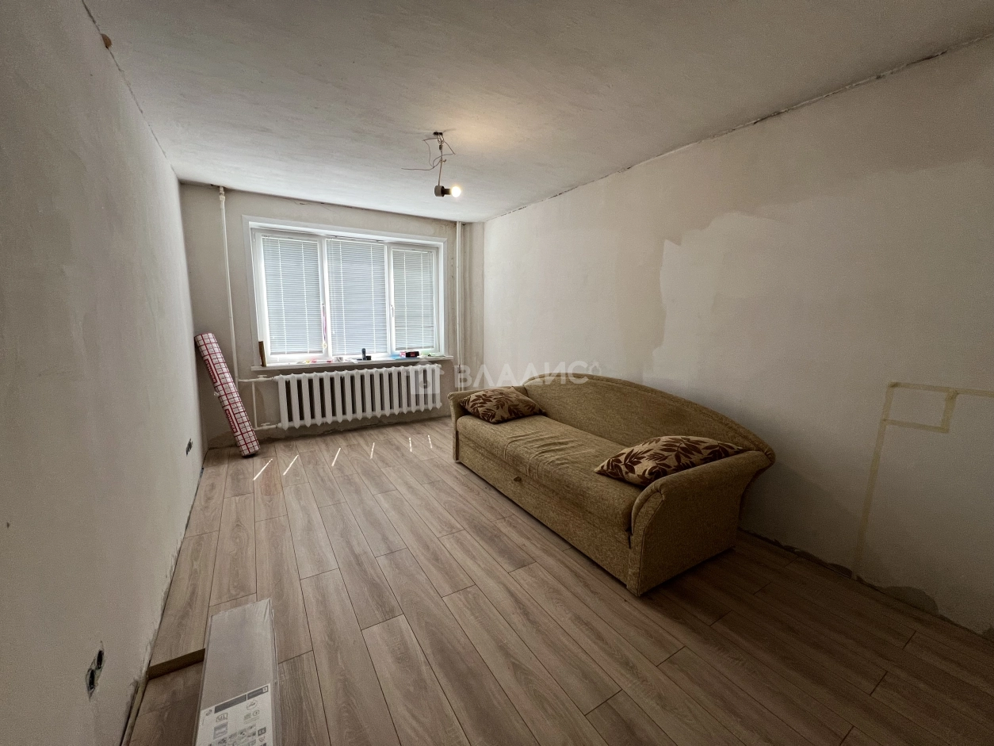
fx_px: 373
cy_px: 373
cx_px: 497
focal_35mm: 13
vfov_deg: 89.9
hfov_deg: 106.2
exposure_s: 1/100
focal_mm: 1.57
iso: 80
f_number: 1.8
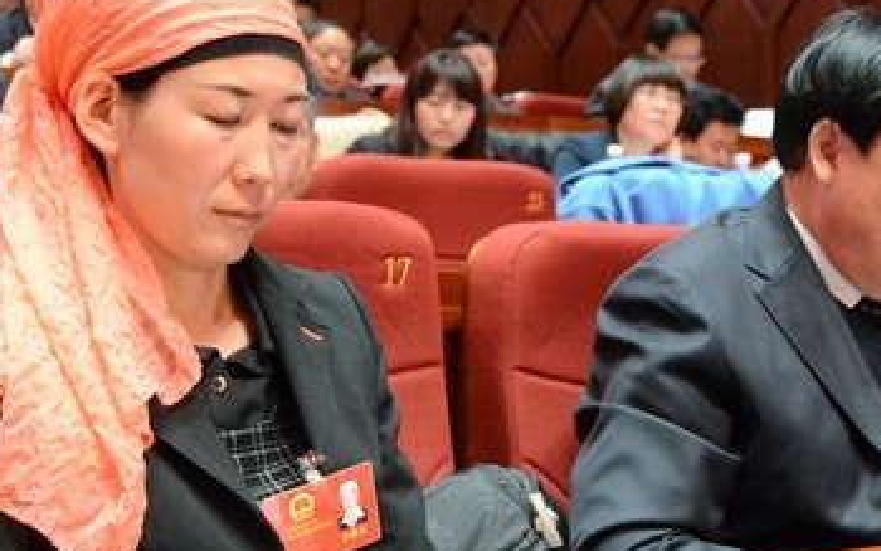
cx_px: 569
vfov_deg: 19.1
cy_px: 342
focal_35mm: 68
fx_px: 1633
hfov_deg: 30.0
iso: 5000
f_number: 4.5
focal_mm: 26
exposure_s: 1/80
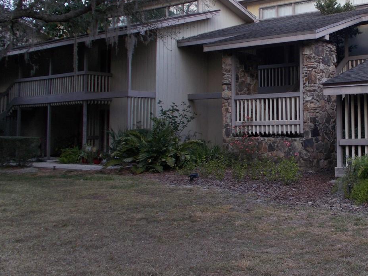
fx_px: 478
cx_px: 305
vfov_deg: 32.0
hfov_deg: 40.0
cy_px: 95
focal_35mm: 45
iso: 80
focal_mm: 4.6
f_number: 3.2
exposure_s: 1/125
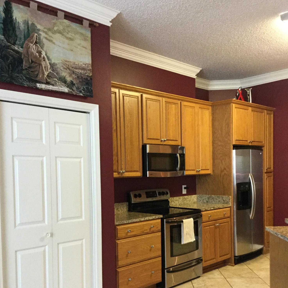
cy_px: 188
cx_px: 144
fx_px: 348
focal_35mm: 37
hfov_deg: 44.9
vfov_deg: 44.4
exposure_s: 1/30
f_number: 2.4
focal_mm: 3.3
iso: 200
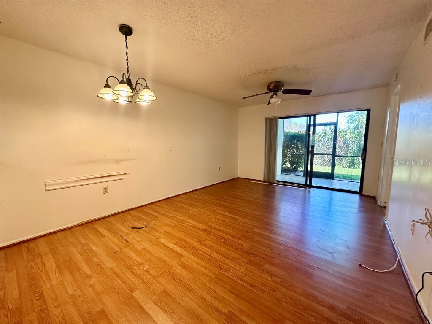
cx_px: 216
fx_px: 175
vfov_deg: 85.7
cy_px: 162
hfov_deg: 102.1
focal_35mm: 14
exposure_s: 1/120
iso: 200
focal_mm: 2.22
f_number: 2.2
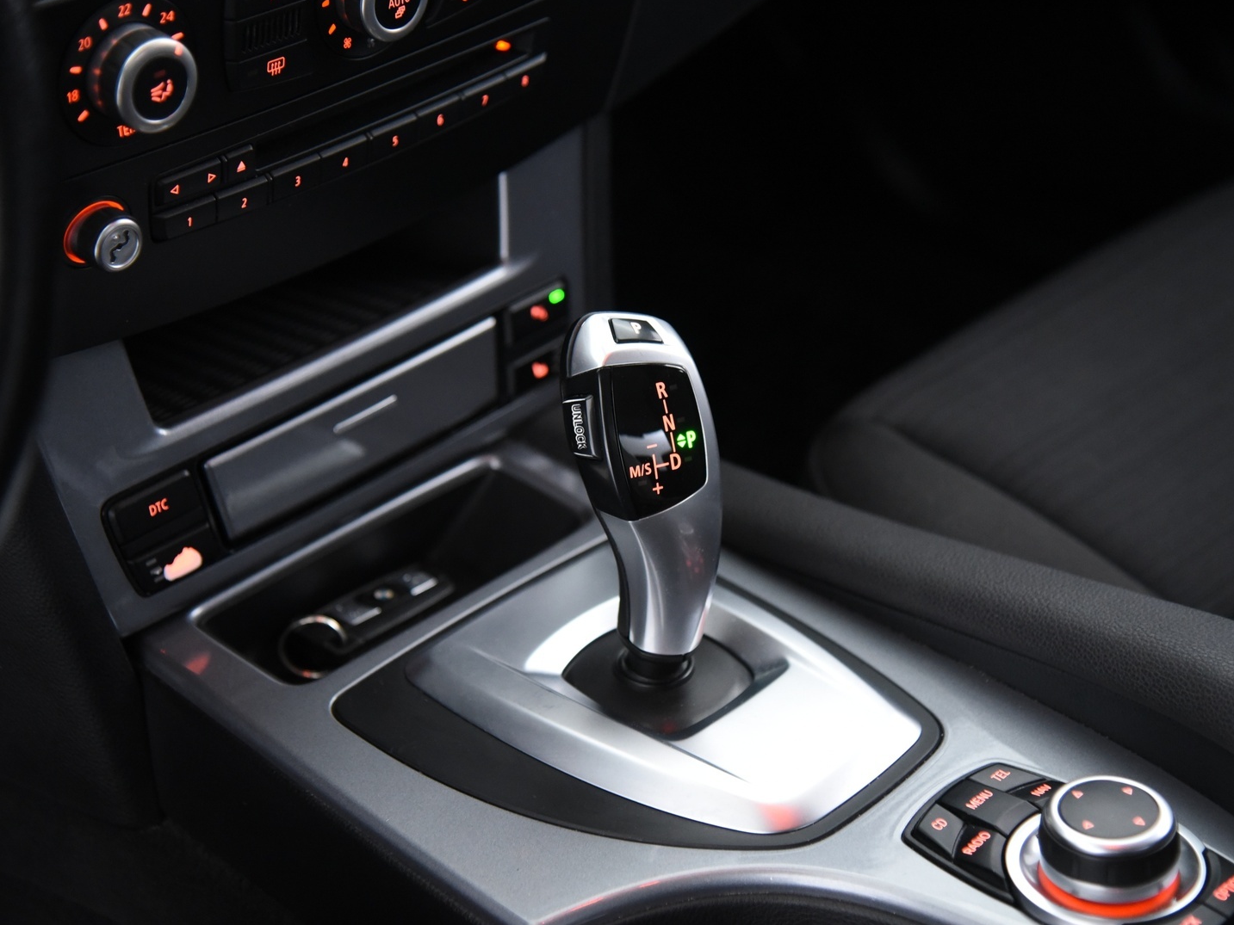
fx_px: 2709
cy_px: 462
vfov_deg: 19.4
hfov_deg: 25.7
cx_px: 662
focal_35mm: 76
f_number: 4
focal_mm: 70
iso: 4000
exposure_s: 1/20
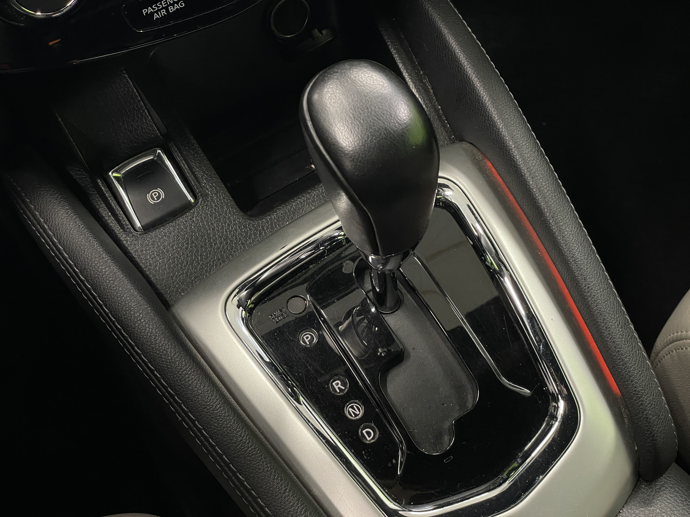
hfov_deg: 36.8
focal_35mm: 52
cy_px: 258
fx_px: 1037
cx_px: 345
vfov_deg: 28.0
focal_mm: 6
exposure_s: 1/50
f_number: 2
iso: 320
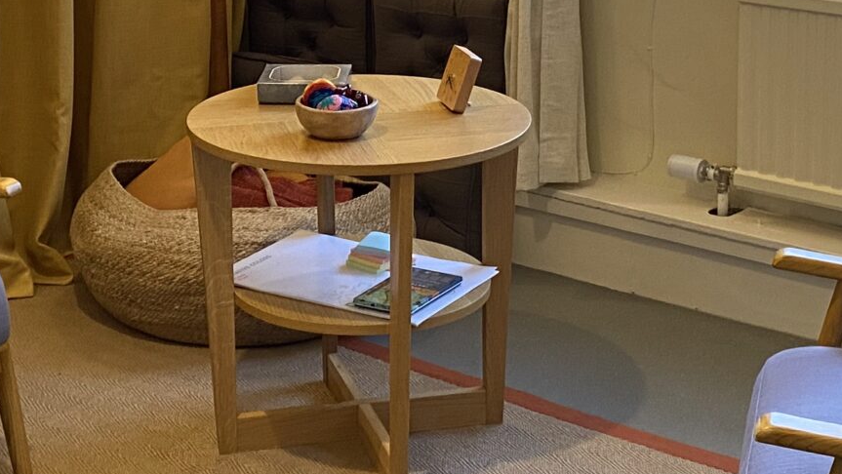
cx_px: 330
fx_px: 1876
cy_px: 36
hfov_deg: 25.2
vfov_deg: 14.2
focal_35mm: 84
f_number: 1.8
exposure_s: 1/50
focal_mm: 4.25
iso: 160
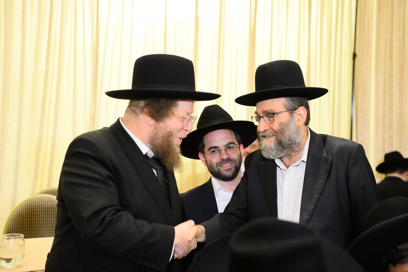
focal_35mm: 56
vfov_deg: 24.2
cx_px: 204
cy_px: 136
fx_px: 635
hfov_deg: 35.6
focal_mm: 56
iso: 2500
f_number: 3.2
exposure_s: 1/160
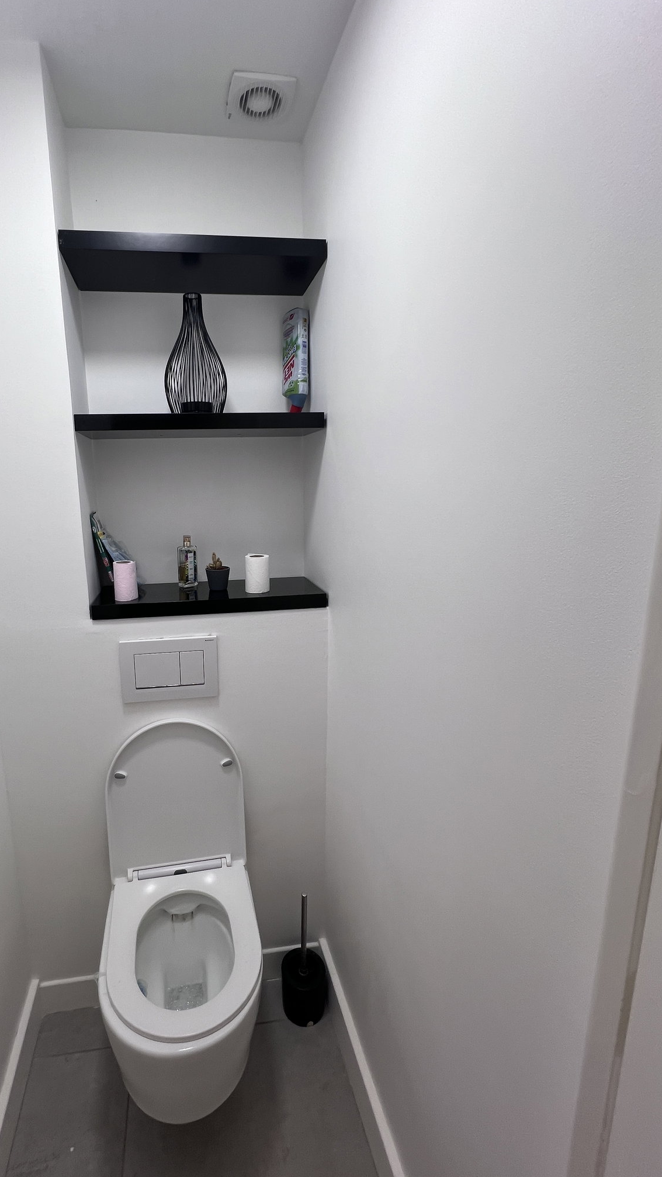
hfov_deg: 69.4
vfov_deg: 103.0
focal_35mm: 15
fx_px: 468
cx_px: 249
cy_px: 578
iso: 50
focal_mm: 1.57
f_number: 1.8
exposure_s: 1/100
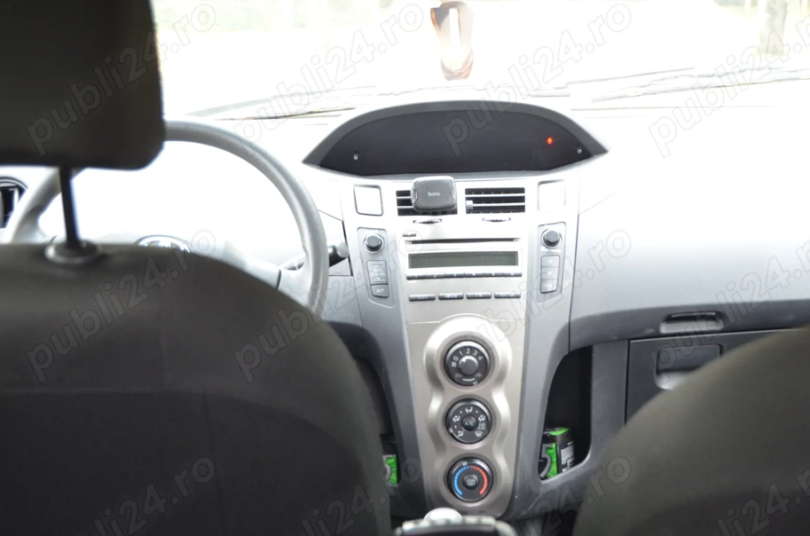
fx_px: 1549
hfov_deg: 29.3
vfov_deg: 19.6
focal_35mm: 69
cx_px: 431
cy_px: 278
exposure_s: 1/30
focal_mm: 42
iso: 900
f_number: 5
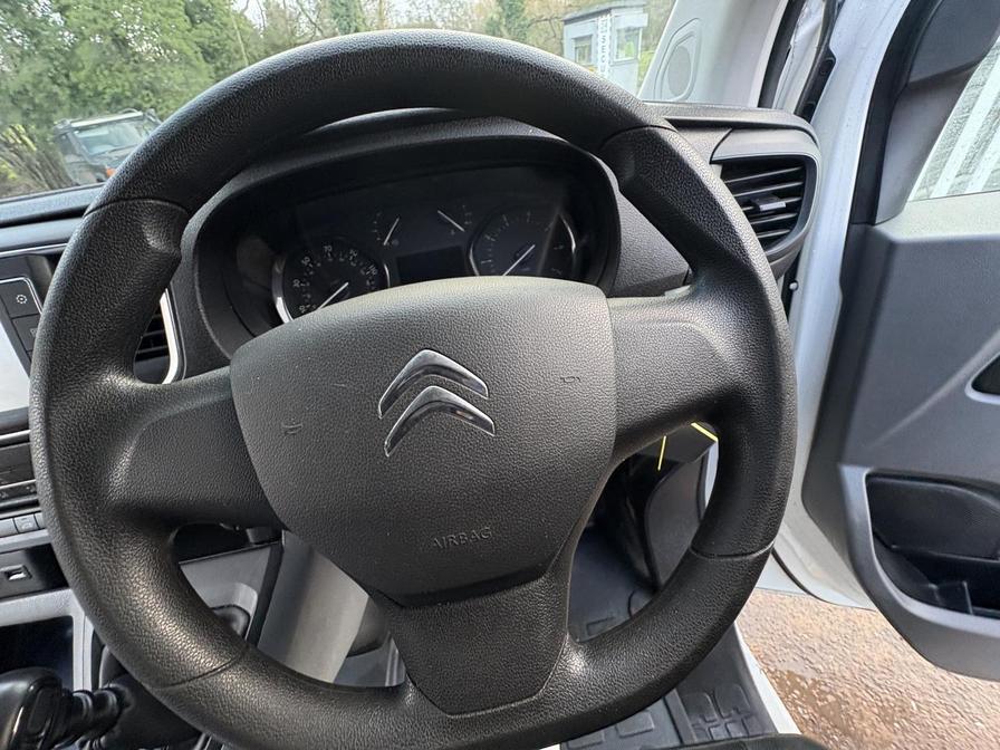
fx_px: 404
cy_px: 375
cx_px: 500
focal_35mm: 14
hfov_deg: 102.1
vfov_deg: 85.7
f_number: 2.2
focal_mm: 2.22
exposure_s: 1/74
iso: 200
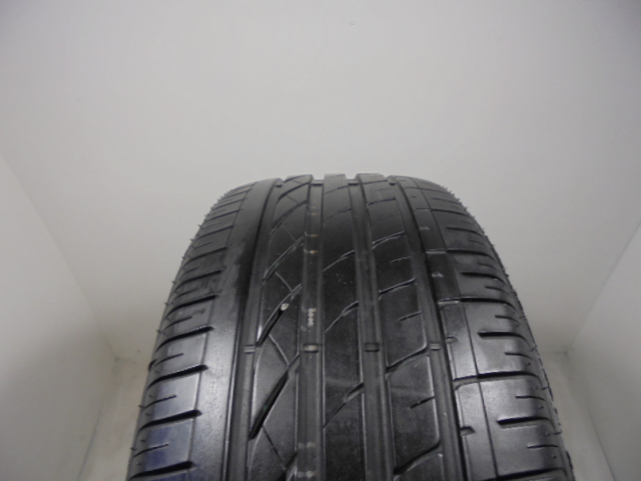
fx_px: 481
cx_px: 320
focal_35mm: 26
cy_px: 240
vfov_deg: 53.1
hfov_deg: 67.3
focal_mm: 4.6
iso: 160
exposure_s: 1/30
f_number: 3.5
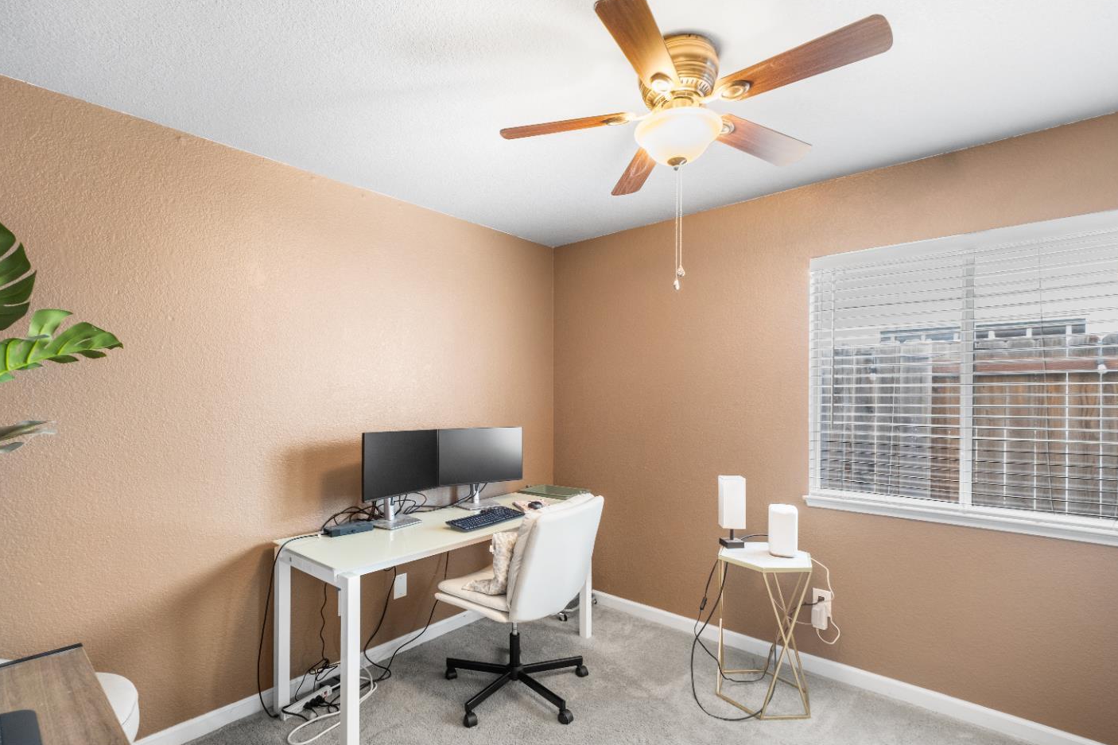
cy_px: 385
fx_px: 497
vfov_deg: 73.7
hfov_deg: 96.7
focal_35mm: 16
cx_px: 530
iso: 160
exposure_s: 1/6
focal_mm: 10
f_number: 5
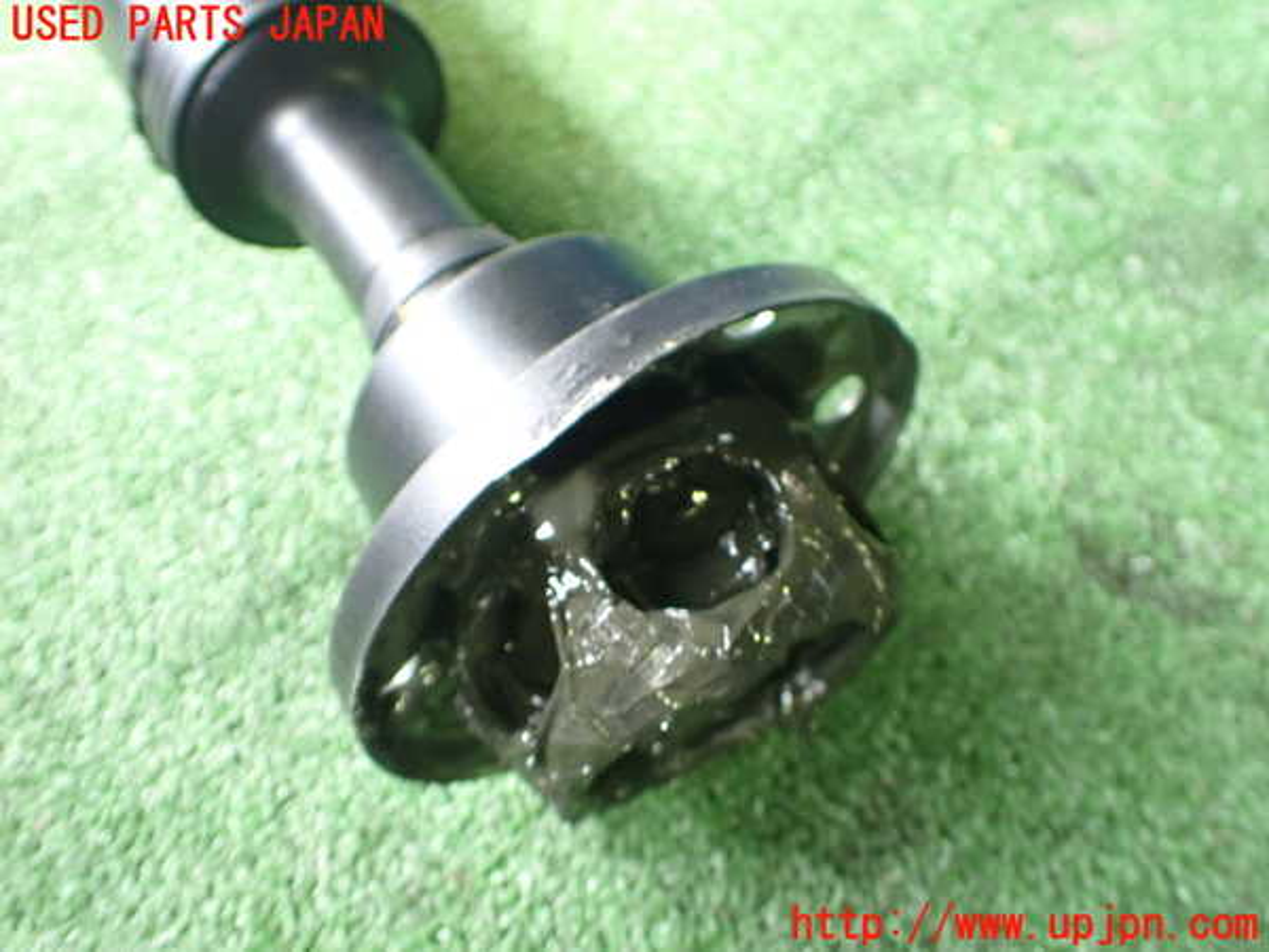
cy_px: 476
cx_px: 634
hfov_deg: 60.0
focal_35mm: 30
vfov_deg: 46.8
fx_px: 1100
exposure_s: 1/40
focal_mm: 5.4
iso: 800
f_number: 2.3
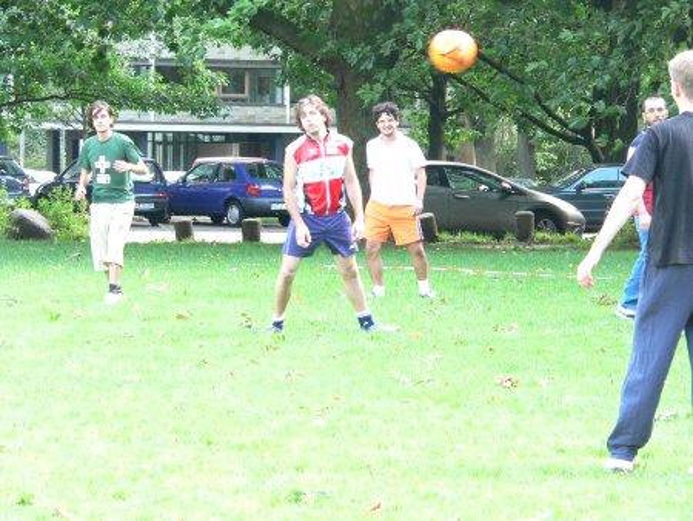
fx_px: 4106
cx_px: 346
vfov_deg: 7.3
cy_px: 260
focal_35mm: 205
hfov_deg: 9.6
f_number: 4
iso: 400
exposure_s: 1/125
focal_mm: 34.1
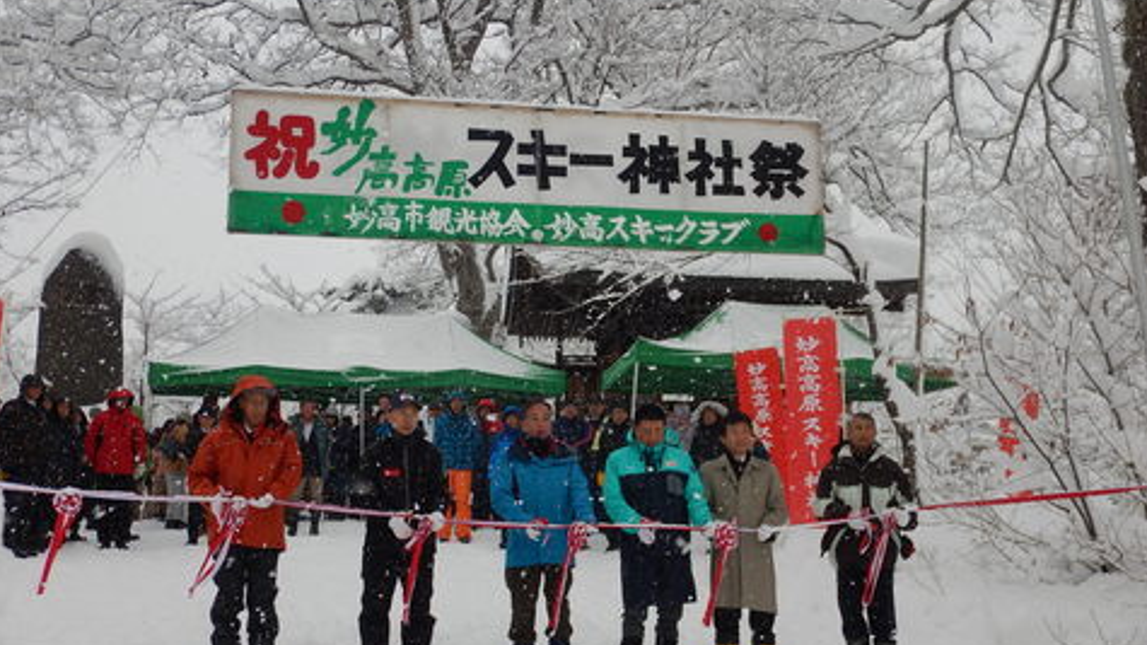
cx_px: 553
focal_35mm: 55
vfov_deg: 21.8
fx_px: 1672
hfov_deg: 37.8
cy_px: 301
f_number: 4.3
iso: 125
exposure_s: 1/640
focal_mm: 8.5
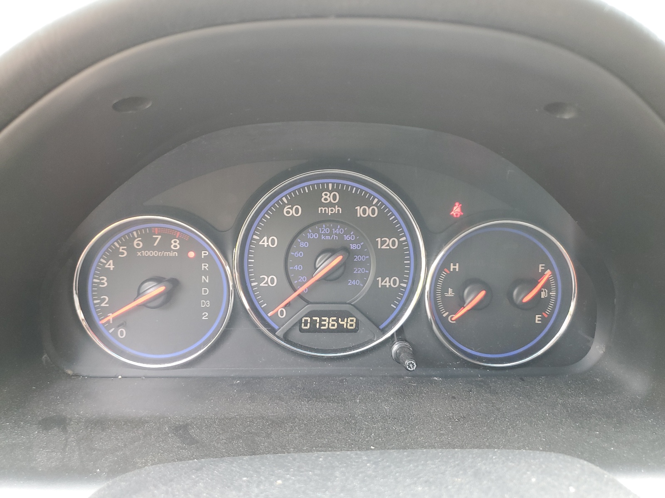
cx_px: 332
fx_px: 499
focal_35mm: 26
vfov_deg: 53.1
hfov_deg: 67.3
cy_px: 249
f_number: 1.5
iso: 66
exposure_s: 1/60.2
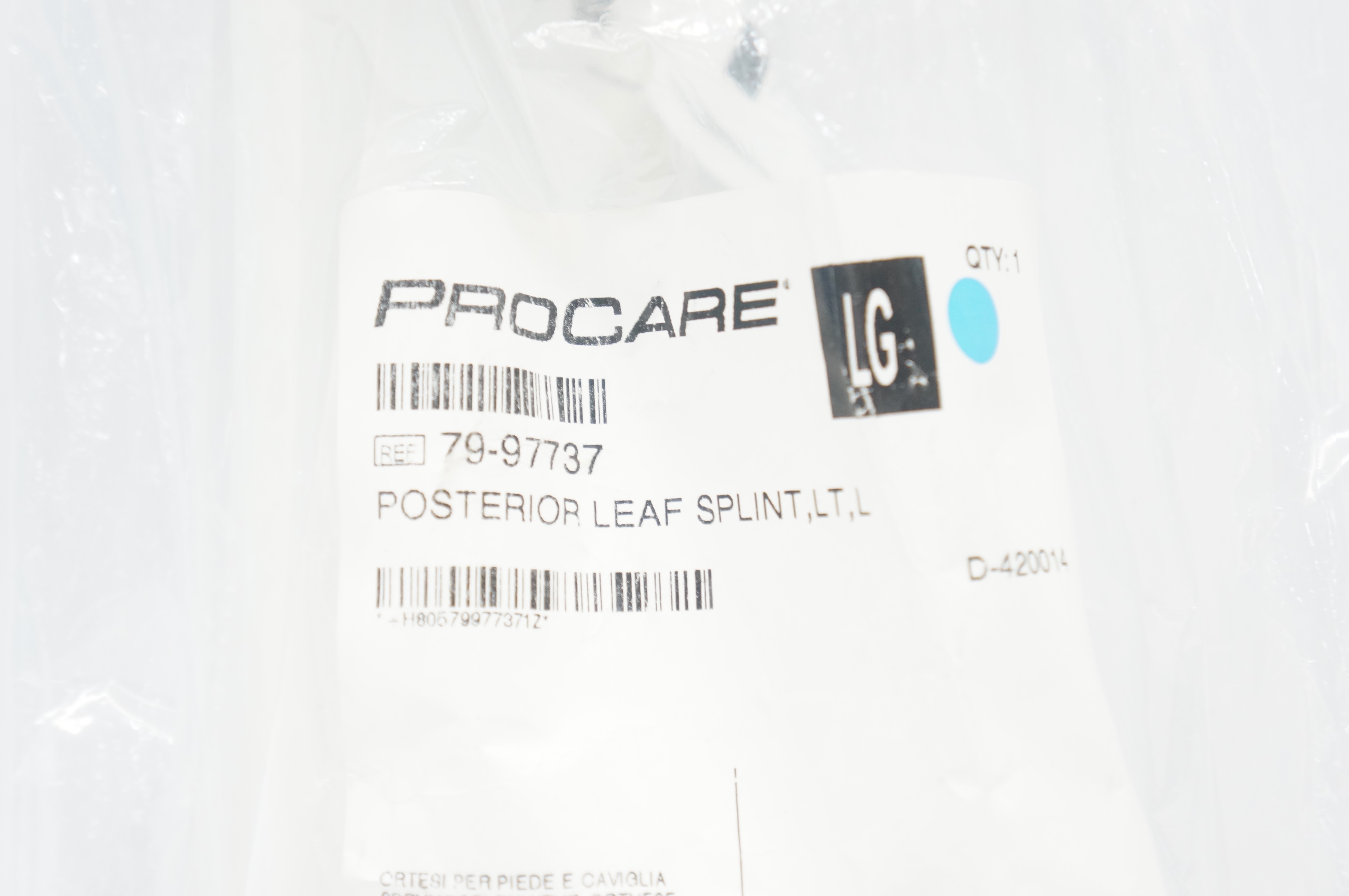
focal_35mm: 66
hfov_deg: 30.5
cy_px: 448
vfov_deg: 20.6
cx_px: 674
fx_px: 2470
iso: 800
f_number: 5
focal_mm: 44
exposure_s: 1/80
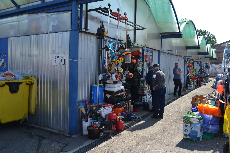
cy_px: 76
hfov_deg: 57.2
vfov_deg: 40.0
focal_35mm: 33
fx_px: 211
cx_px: 115
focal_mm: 22
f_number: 7.1
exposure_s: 1/200
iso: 100
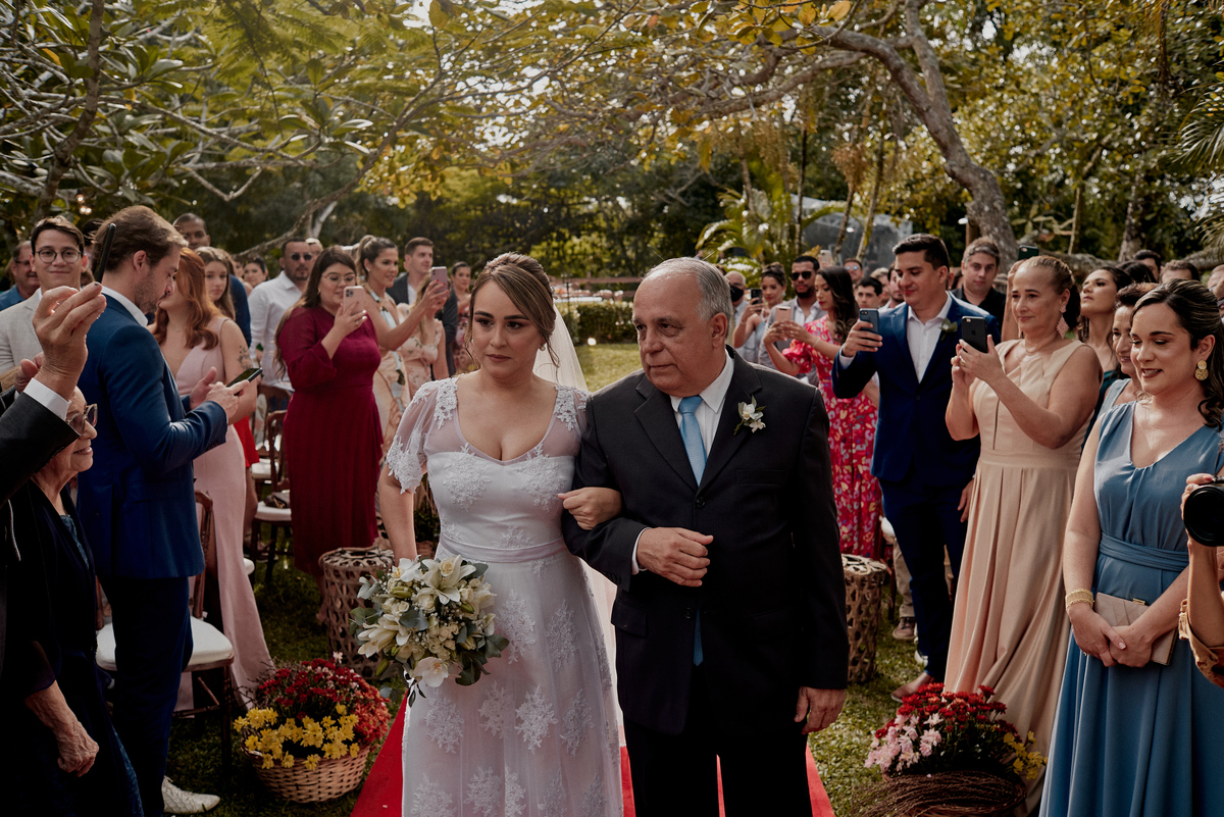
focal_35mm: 35
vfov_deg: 37.9
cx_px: 612
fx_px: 1190
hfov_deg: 54.4
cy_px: 408
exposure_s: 1/200
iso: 100
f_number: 4
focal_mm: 35
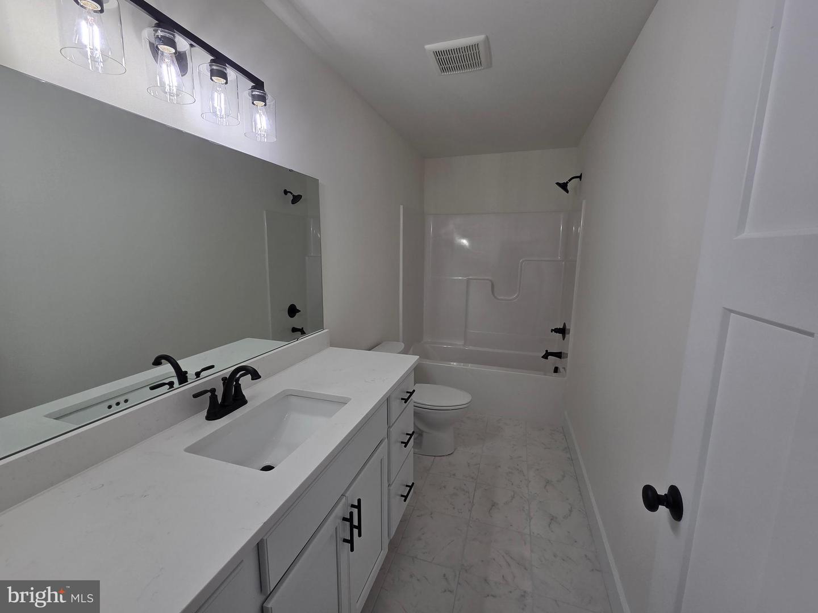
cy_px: 306
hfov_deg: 106.2
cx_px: 409
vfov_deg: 89.9
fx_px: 307
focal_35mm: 13
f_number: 2.2
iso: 50
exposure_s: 1/120
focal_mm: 2.2
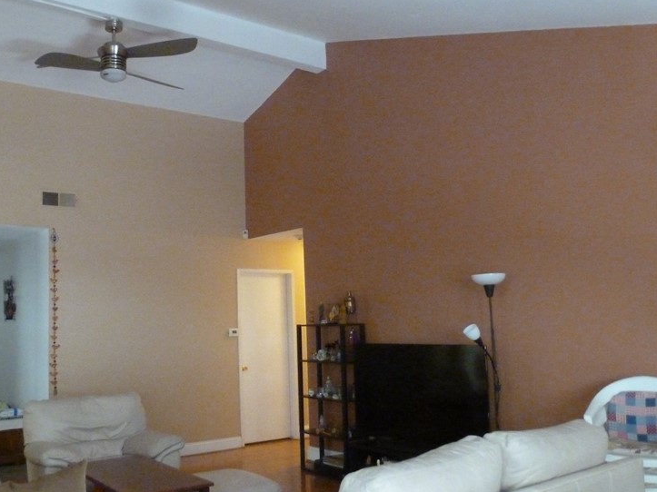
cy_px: 268
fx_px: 645
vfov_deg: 41.7
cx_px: 214
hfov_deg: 52.8
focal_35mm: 34
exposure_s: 1/15
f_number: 3.3
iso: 800
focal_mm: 4.3
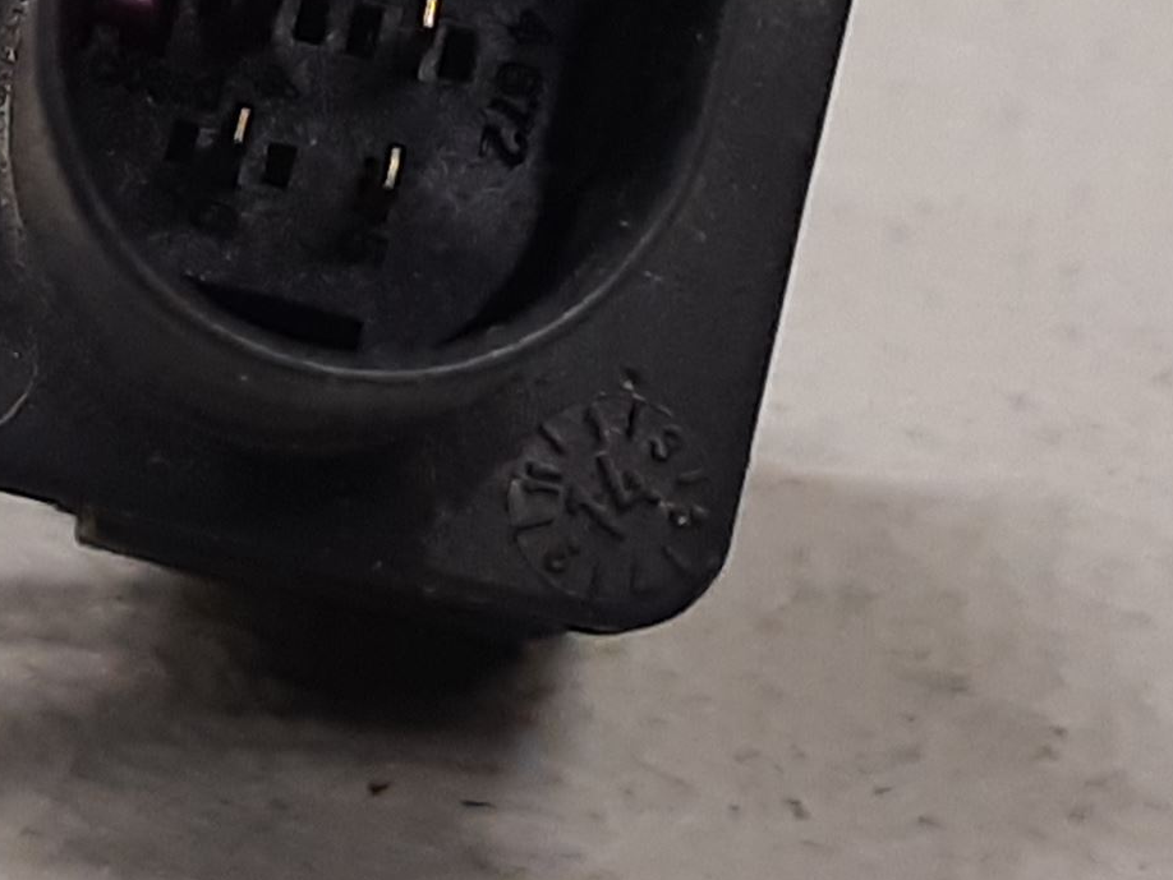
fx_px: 1966
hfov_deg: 32.6
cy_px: -77
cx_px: 293
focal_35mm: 58
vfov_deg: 23.7
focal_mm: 3.93
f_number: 1.7
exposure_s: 1/50
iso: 125
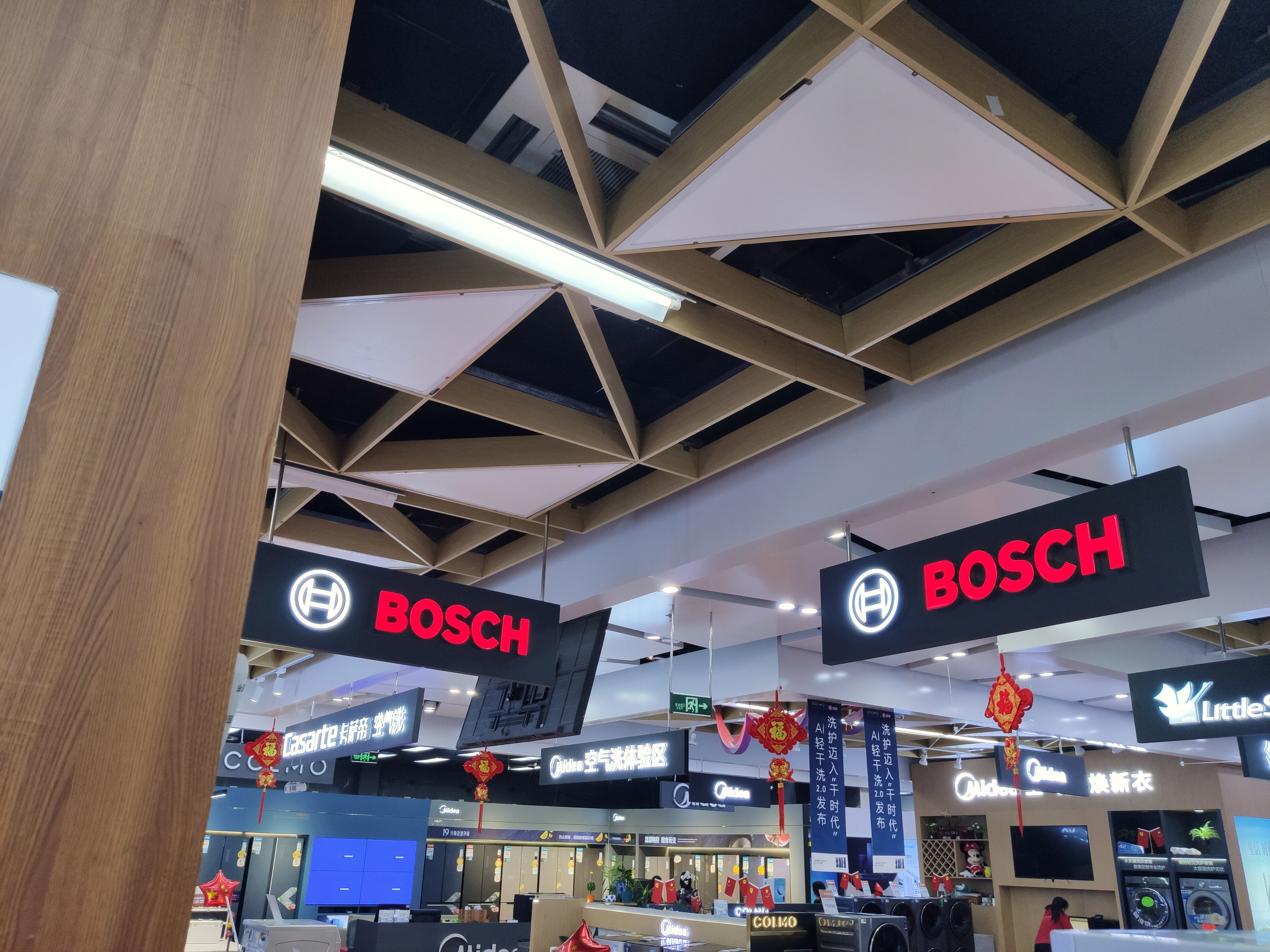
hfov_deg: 67.3
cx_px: 635
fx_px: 954
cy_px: 476
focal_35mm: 26
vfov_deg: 53.1
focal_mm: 4.75
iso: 126
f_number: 1.75
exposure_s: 1/100
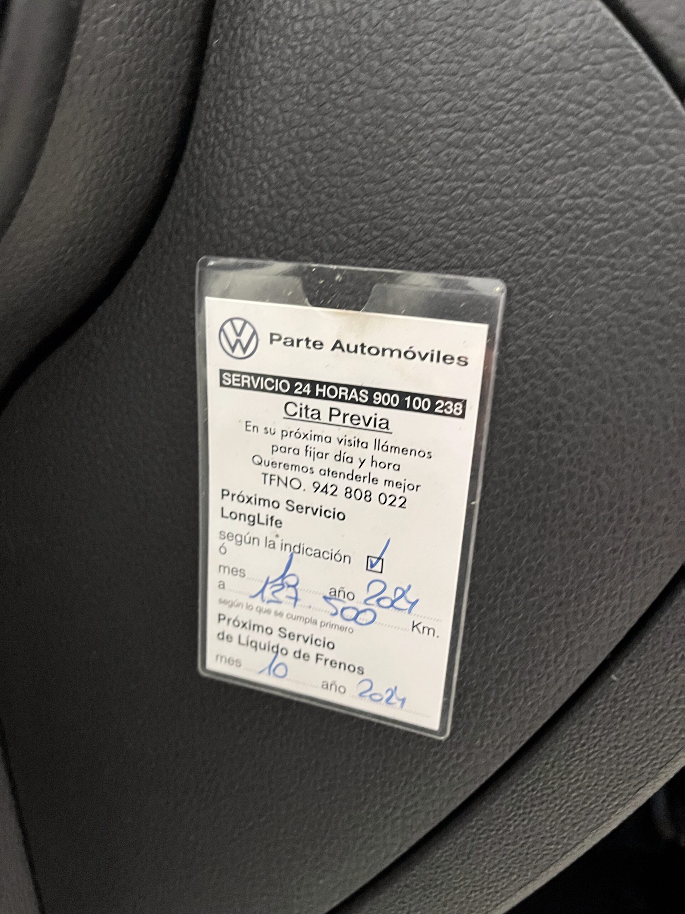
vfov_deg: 67.3
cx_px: 342
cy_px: 457
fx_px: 686
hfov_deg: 53.1
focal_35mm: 26
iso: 400
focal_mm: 5.1
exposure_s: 1/50
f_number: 1.6
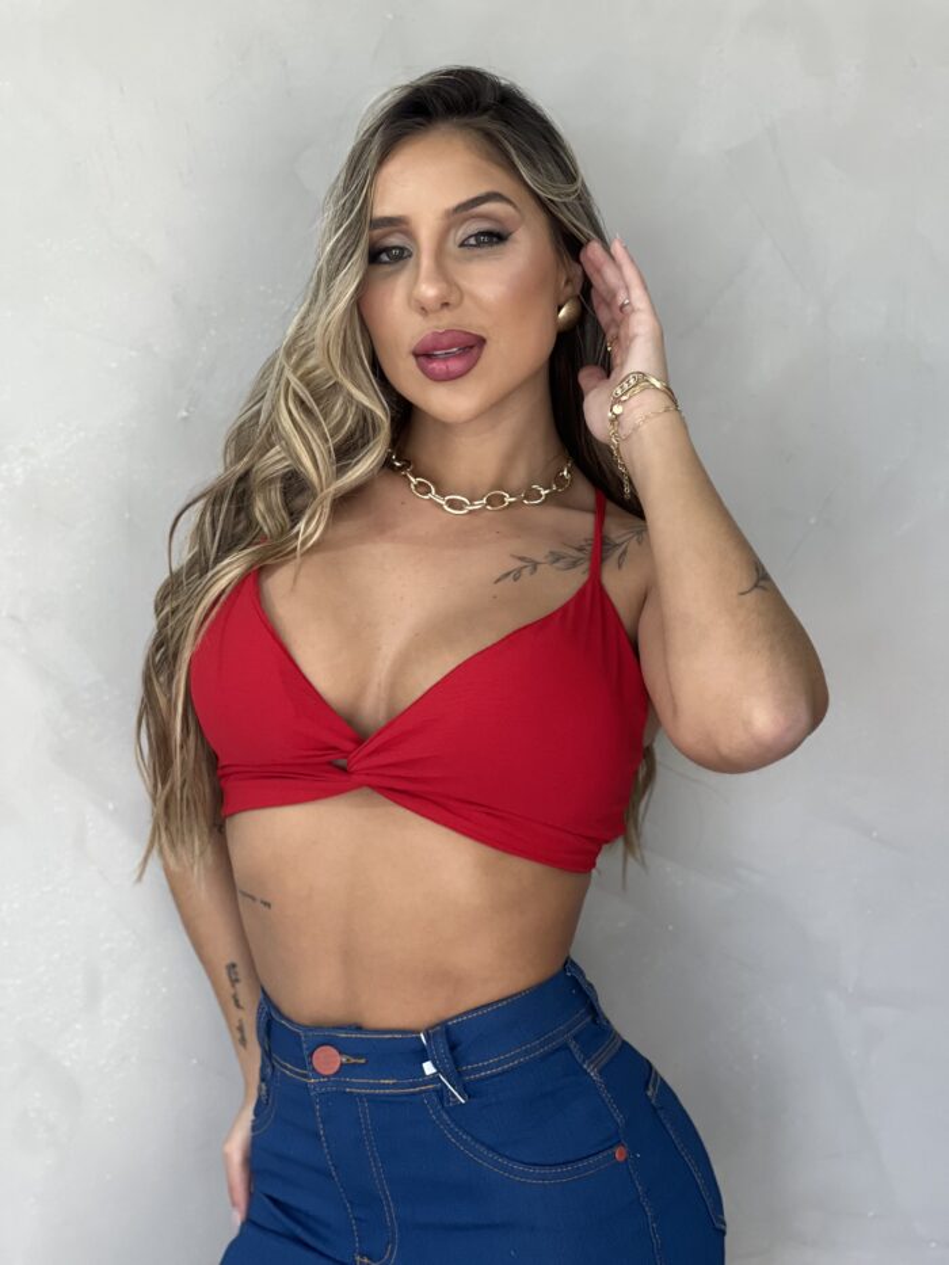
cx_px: 474
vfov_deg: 25.3
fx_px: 2814
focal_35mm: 77
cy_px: 632
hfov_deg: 19.1
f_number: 2.8
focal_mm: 9
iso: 160
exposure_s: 1/120
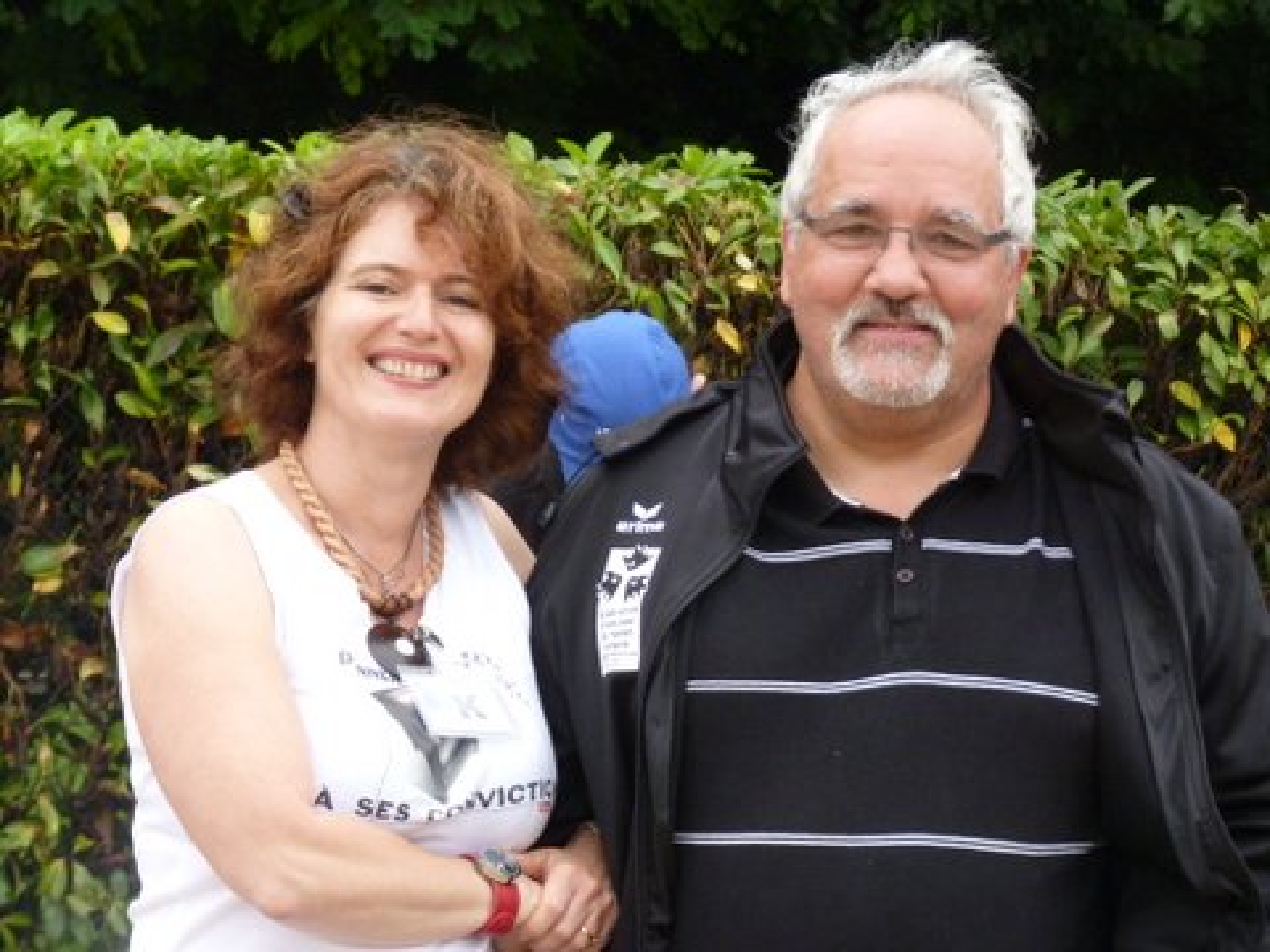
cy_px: 476
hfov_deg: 14.3
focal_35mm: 138
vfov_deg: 10.7
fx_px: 5063
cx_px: 635
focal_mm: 24.5
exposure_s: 1/500
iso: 400
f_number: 3.6
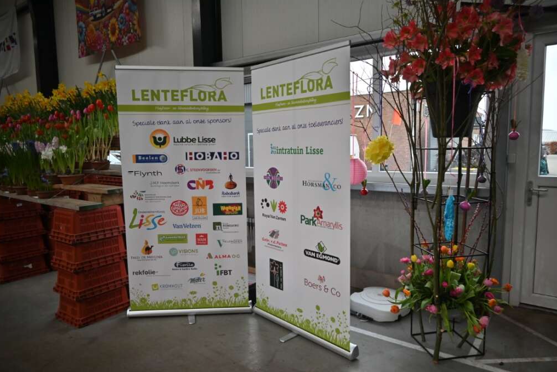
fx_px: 387
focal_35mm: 25
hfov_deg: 71.5
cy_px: 189
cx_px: 286
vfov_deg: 51.3
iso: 400
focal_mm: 24
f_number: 4
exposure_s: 1/200
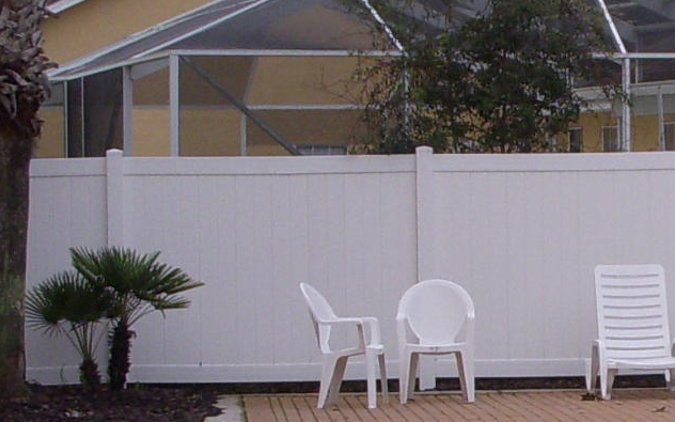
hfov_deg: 12.1
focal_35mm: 170
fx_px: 3127
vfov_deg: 7.7
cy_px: 340
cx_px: 763
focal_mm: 6.3
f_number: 3.3
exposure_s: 1/250
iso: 100
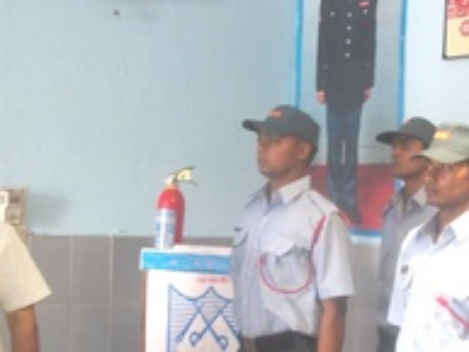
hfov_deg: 23.2
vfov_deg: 17.7
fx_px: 1125
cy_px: 263
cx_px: 369
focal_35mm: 83
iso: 210
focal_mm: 5.7
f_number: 2.9
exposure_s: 1/8
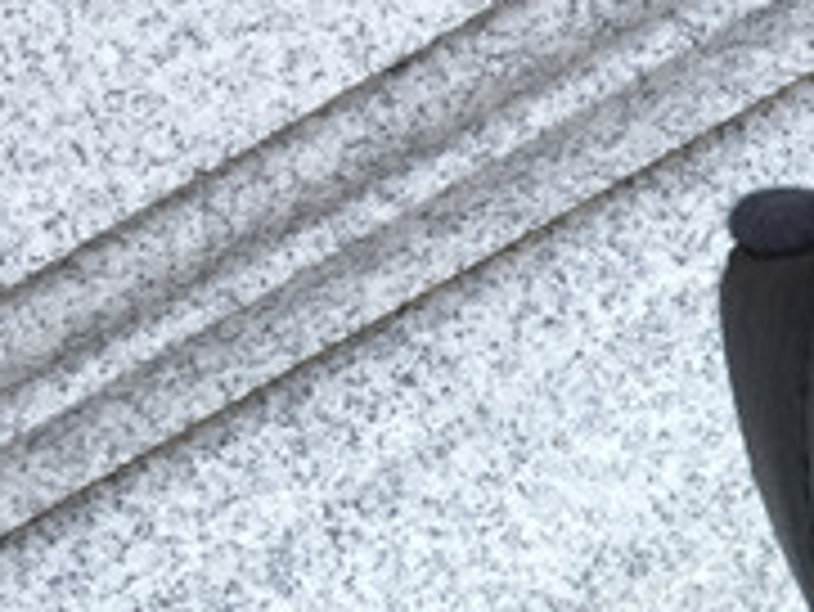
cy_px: 860
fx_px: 3224
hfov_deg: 13.0
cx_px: 1489
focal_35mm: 137
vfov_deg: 10.5
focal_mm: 3.3
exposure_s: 1/254
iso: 25
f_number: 2.4
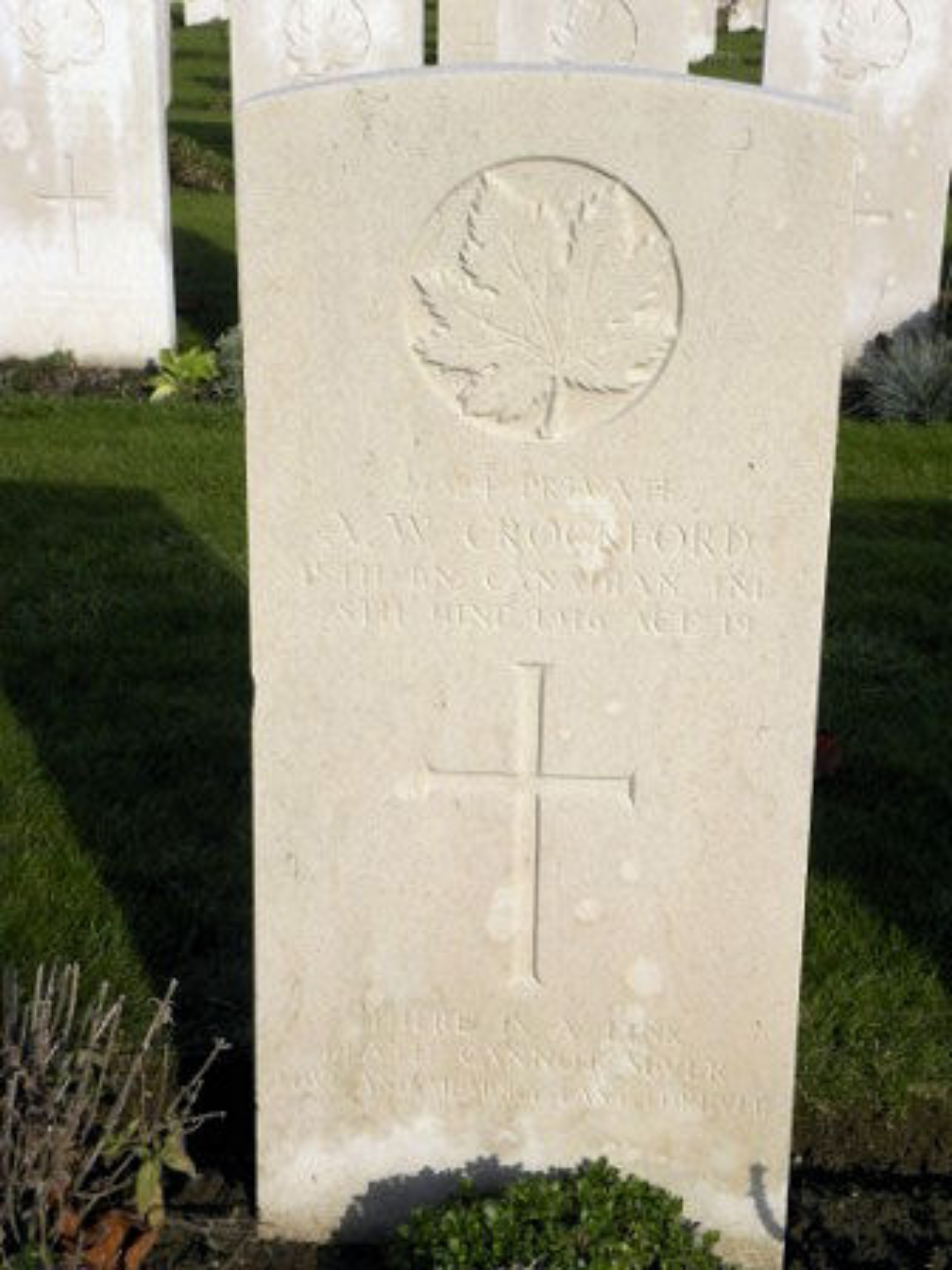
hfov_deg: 25.2
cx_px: 476
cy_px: 635
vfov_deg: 33.2
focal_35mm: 58
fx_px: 2127
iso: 64
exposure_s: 1/355
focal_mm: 10.3
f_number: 5.6
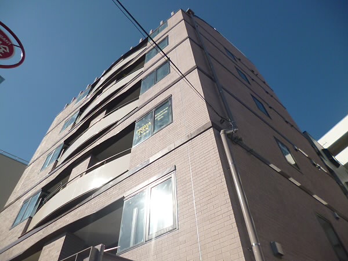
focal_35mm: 24
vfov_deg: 56.8
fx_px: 241
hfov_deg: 71.6
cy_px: 130
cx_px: 174
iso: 100
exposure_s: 1/250
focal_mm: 4.3
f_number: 9
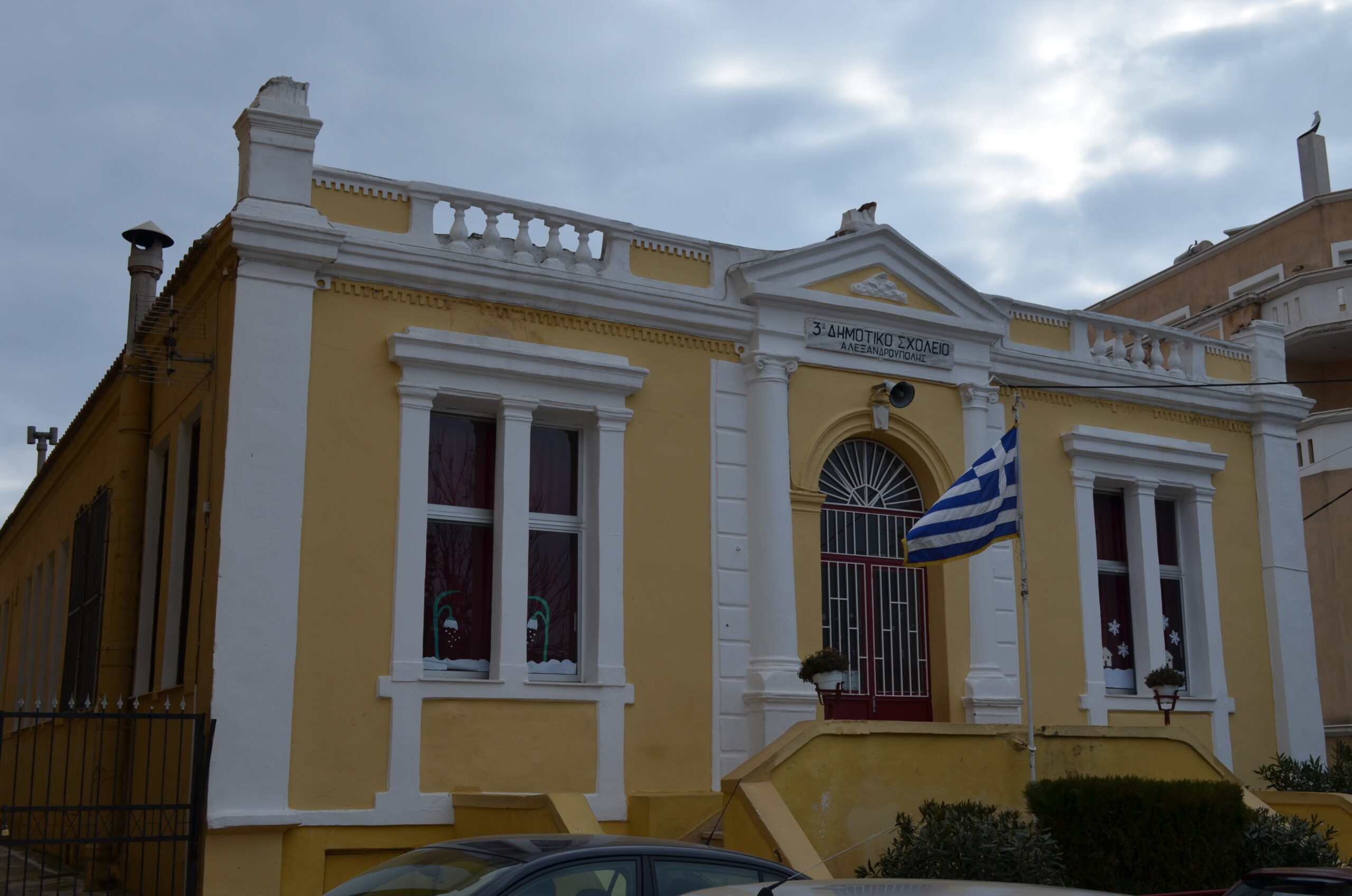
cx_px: 676
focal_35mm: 39
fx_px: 1462
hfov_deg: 49.6
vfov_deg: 34.1
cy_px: 448
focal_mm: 26
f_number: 8
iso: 100
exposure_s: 1/250
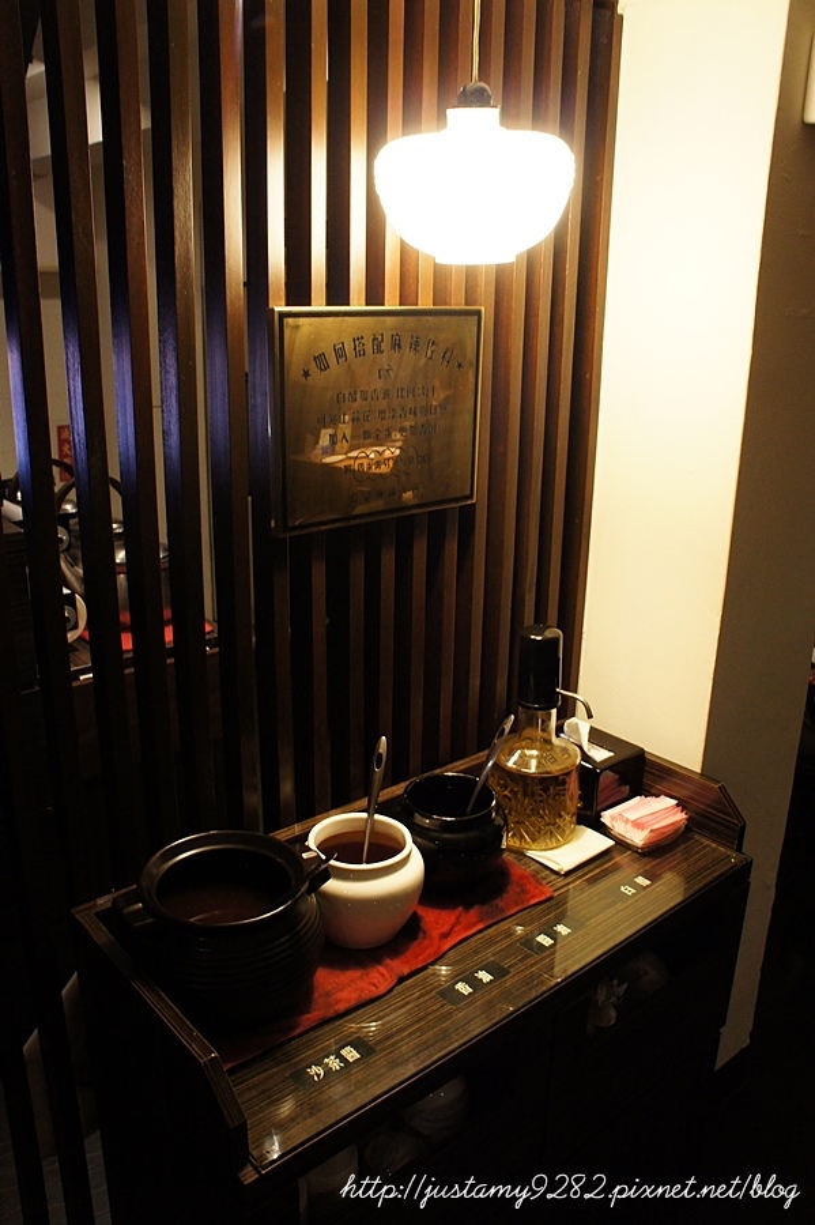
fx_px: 918
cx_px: 408
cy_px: 612
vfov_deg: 67.4
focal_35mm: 27
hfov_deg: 47.9
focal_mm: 18
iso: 1600
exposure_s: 1/15
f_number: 5.6
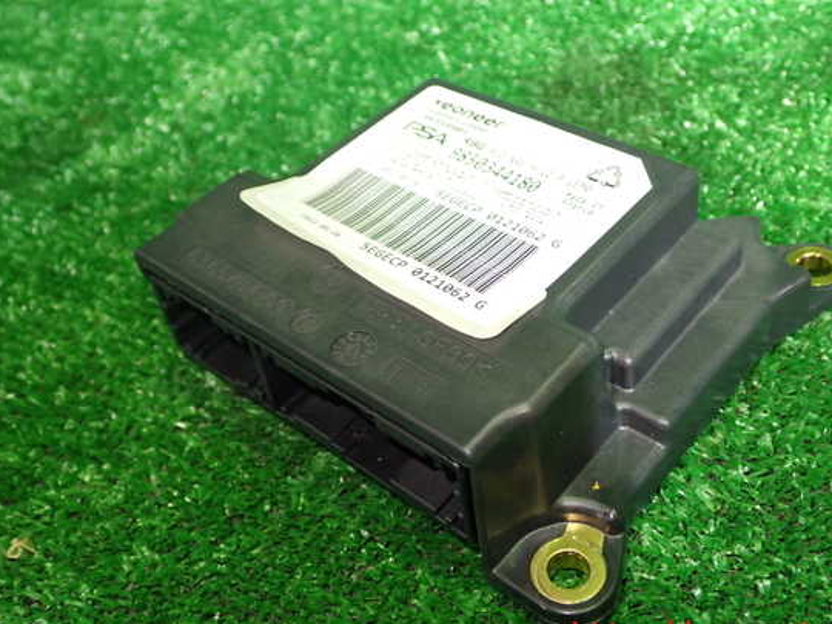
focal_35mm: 40
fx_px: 961
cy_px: 310
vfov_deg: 36.0
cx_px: 458
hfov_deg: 46.7
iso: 400
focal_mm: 6.37
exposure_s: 1/40
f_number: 2.5
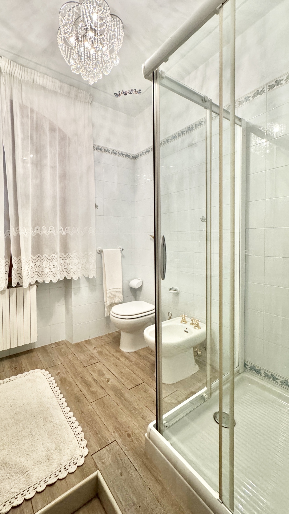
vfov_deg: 99.3
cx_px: 119
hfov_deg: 66.6
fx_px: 218
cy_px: 246
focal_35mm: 16
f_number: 2.2
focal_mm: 2.22
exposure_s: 1/100
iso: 250
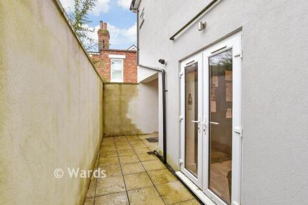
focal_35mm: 15
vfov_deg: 77.3
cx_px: 154
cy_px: 102
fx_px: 128
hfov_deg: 100.4
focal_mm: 10
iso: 160
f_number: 6.3
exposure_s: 1/25
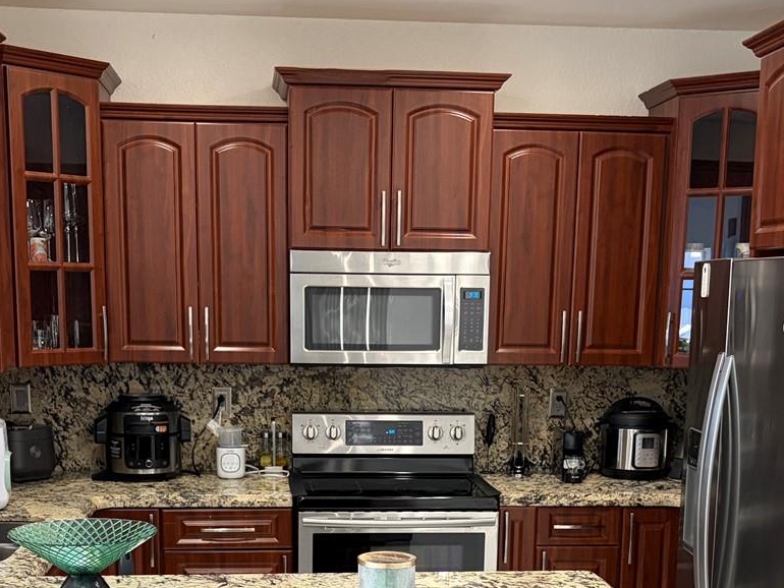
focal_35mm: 54
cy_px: 524
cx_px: 377
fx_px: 1223
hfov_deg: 35.5
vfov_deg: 26.2
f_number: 1.6
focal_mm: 5.96
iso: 160
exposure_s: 1/60
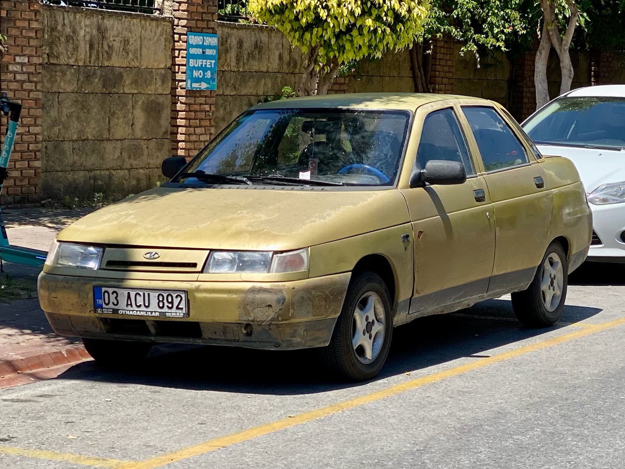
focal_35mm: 52
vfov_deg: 28.0
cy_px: 234
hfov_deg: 36.8
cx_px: 312
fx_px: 939
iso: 20
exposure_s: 1/1370
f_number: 2
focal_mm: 6
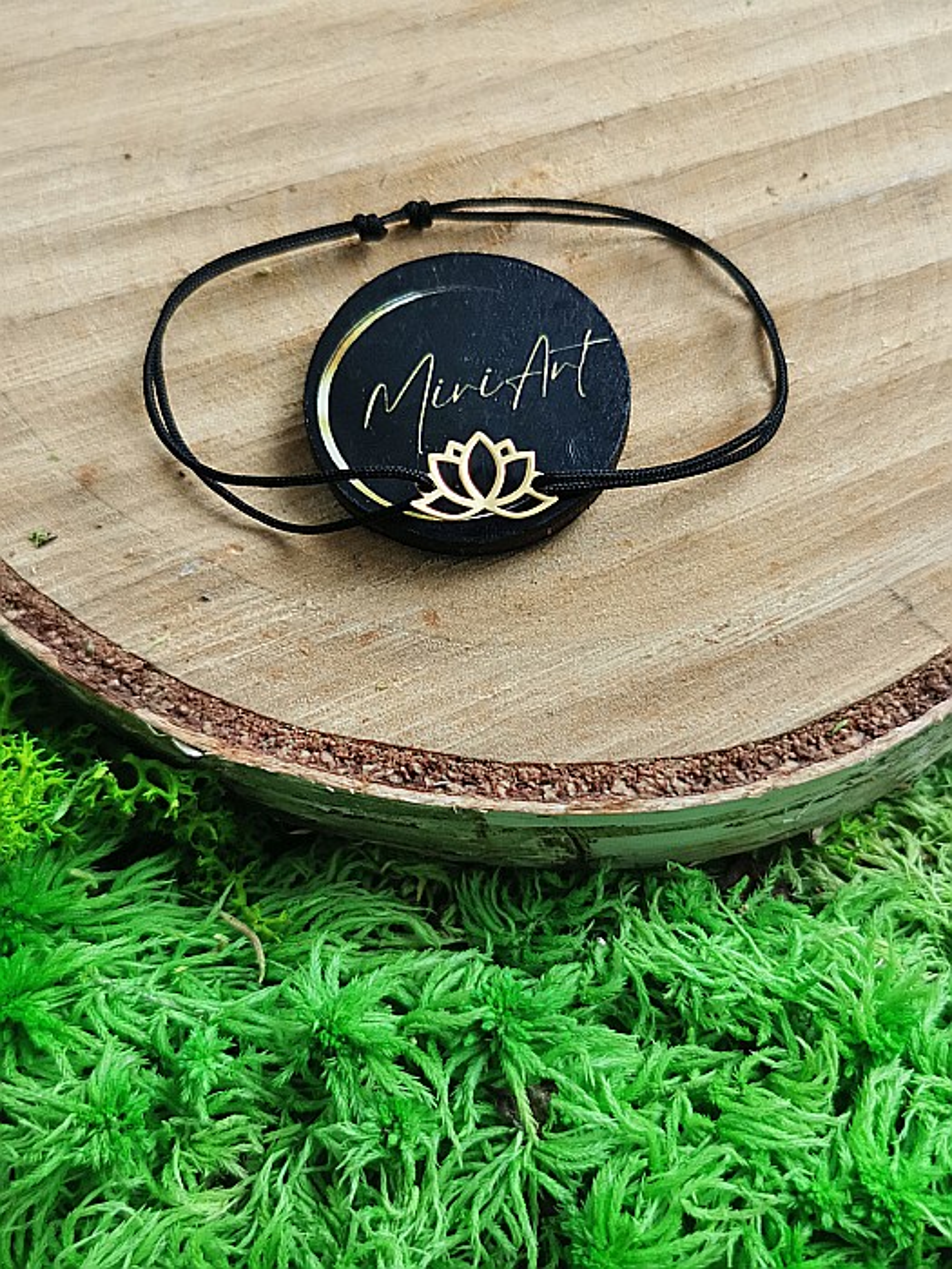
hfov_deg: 36.0
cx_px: 476
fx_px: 1467
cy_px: 634
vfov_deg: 46.8
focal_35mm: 40
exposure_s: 1/100
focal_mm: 5.56
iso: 125
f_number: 1.6
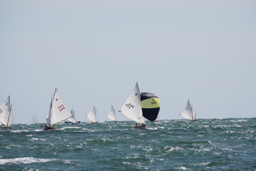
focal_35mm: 440
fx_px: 3124
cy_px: 86
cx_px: 128
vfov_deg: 3.1
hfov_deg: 4.7
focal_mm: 293
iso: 125
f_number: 5.6
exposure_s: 1/1250
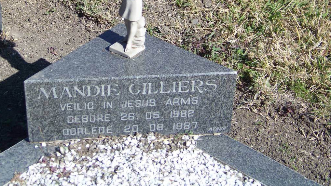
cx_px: 140
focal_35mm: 90
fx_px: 790
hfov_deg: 23.6
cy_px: 44
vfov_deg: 13.4
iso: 64
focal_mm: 11.7
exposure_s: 1/640
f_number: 3.2
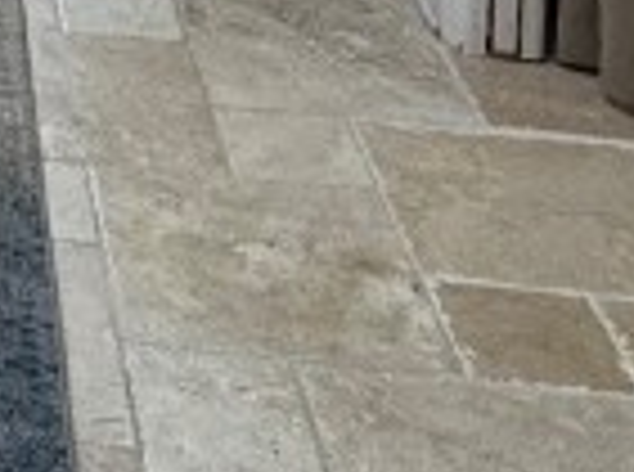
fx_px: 1863
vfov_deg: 11.5
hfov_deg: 16.7
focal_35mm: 102
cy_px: -715
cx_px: -432
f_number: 2.2
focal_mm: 2.22
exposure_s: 1/120
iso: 160
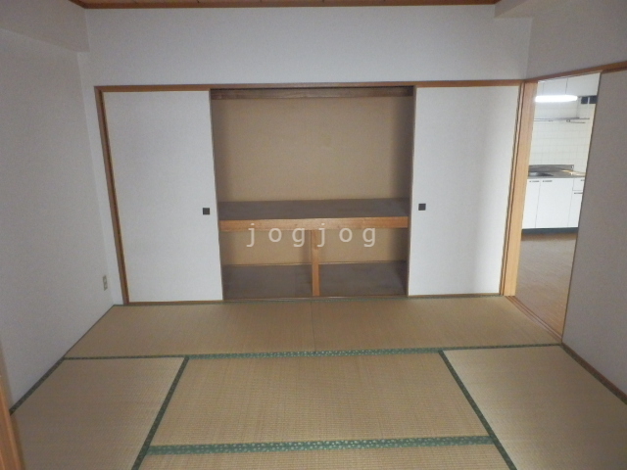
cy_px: 235
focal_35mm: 24
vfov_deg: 56.8
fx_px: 435
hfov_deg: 71.6
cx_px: 314
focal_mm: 4.2
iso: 1600
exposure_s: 1/30
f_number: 7.9
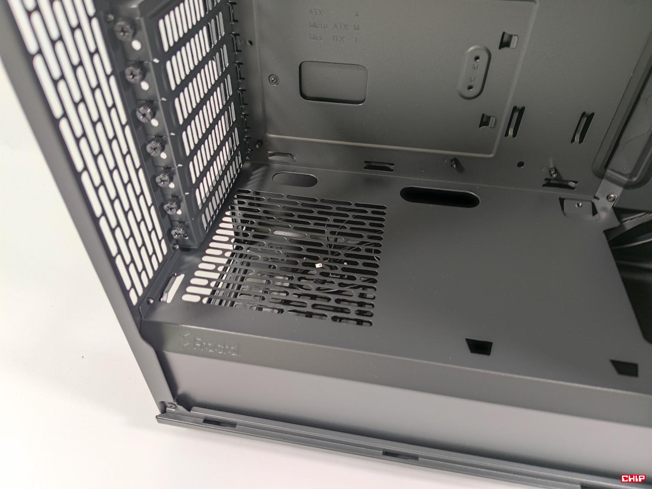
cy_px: 244
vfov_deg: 56.8
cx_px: 326
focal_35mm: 24
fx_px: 452
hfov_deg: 71.6
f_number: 1.85
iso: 390
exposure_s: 1/17
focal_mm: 6.78
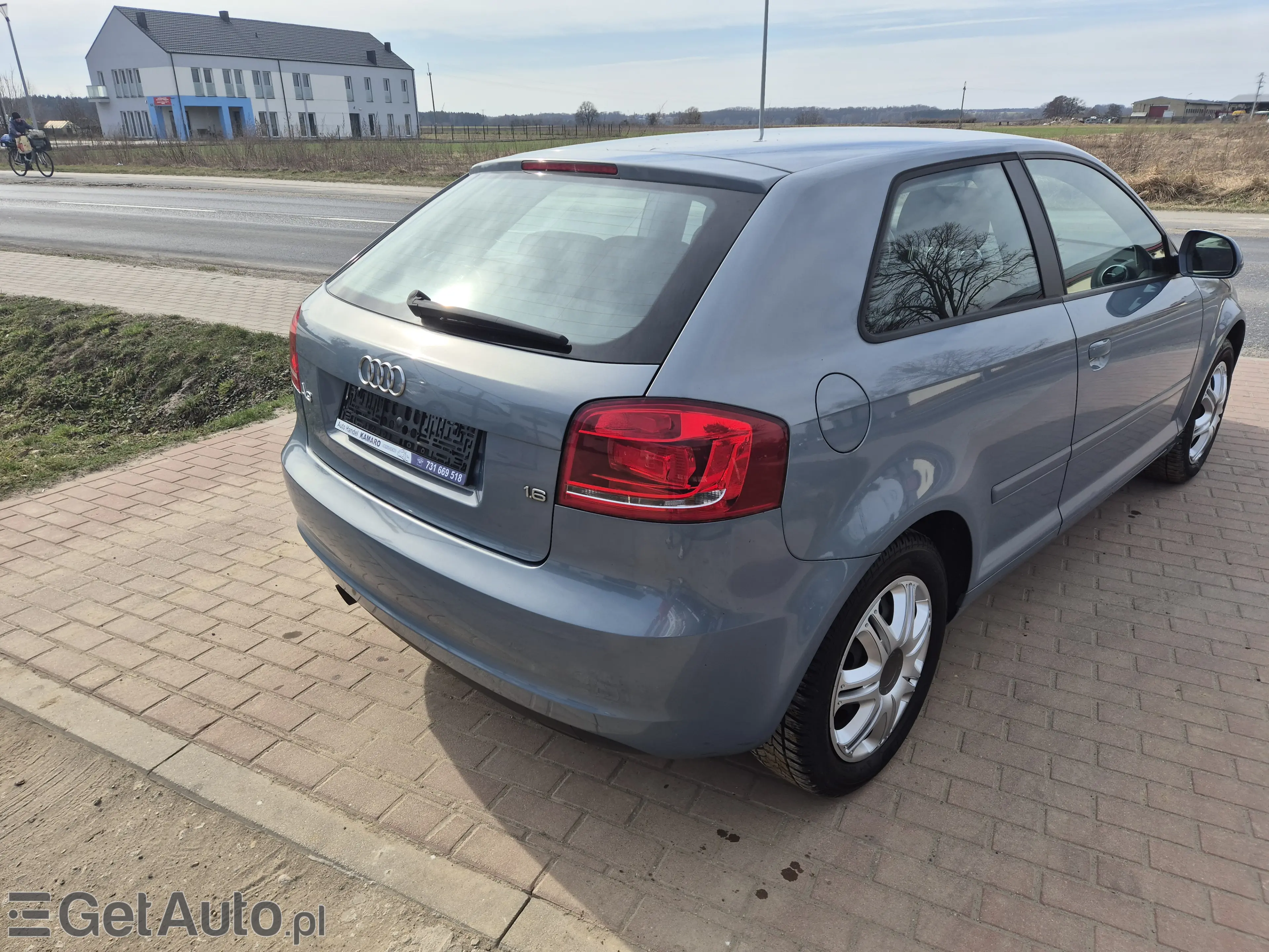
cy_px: 476
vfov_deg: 58.9
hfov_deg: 73.9
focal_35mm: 23
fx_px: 843
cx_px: 634
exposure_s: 1/1384
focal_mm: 5.4
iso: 25
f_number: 1.8
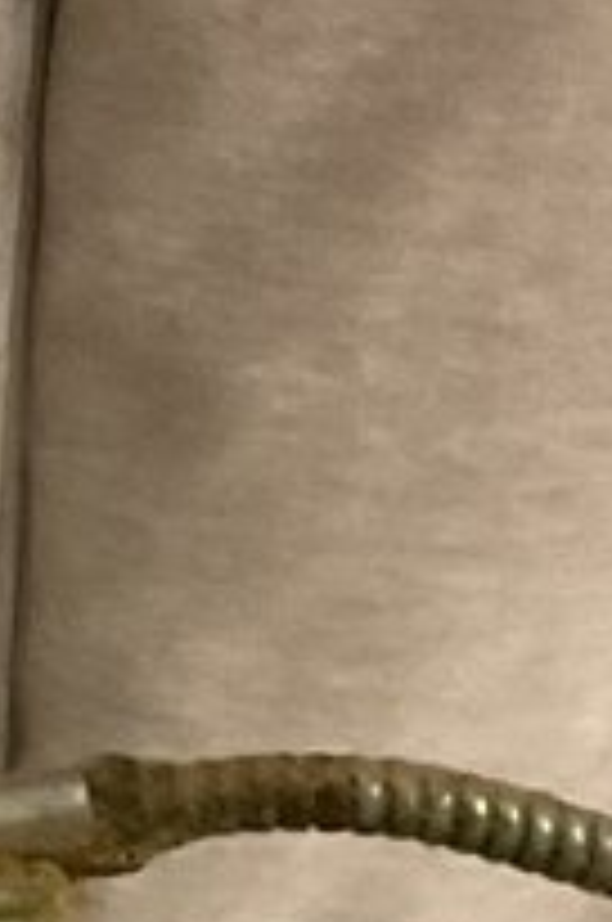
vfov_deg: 9.0
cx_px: -727
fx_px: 5705
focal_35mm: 223
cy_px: 1379
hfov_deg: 5.9
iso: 250
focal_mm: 3
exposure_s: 1/40
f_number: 1.8
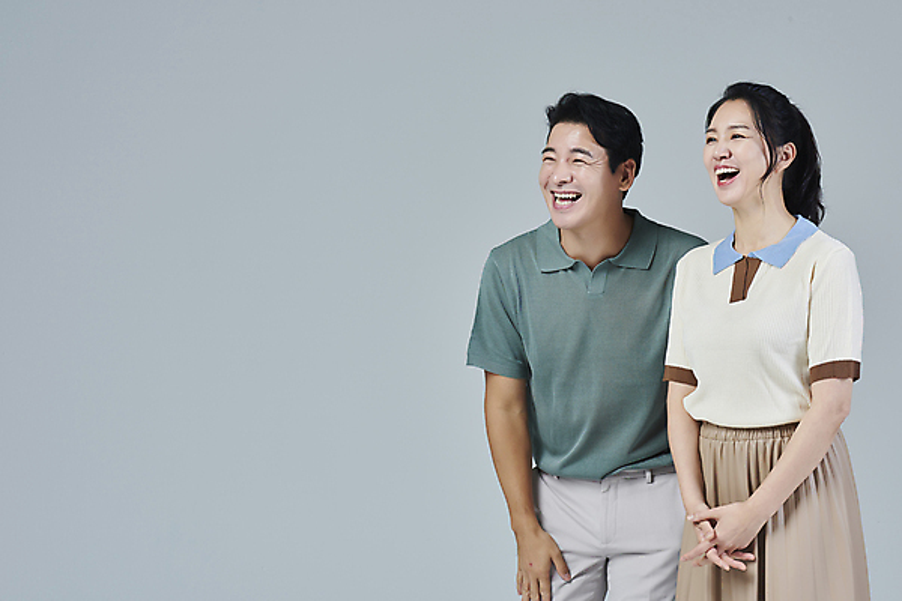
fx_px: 2455
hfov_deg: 20.8
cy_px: 300
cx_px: 451
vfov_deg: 14.0
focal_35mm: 98
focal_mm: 98
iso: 100
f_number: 14
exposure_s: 1/125
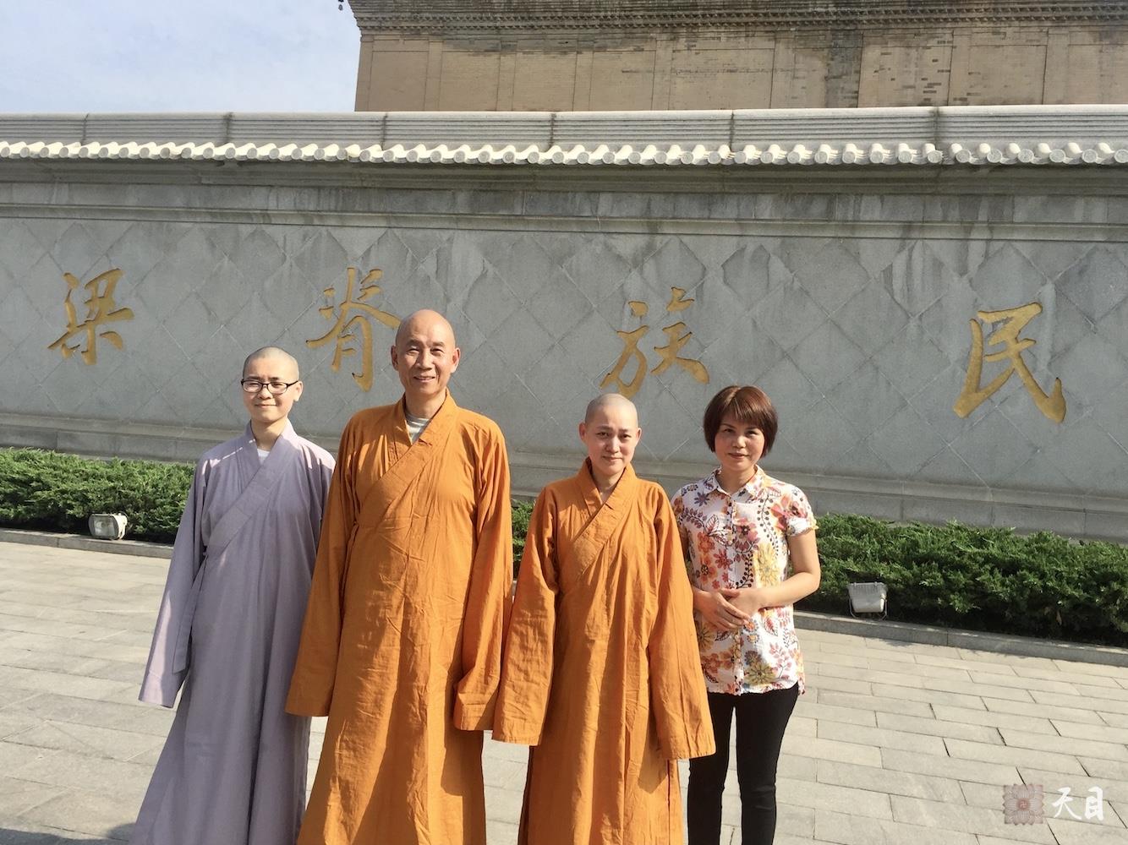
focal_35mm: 29
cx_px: 564
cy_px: 422
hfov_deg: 61.7
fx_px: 945
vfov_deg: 48.2
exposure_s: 1/1464
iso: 32
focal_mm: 4.15
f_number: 2.2
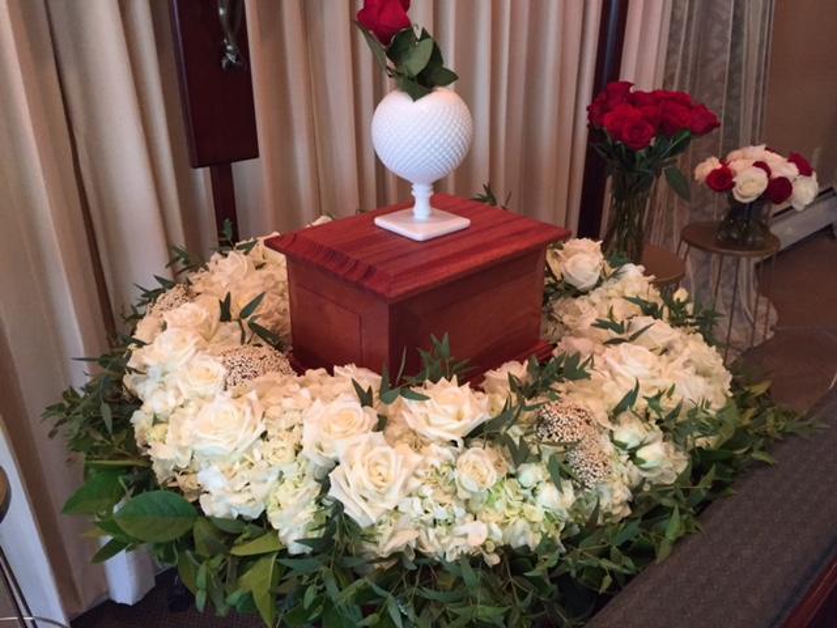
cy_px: 314
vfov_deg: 48.2
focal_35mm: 29
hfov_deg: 61.7
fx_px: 701
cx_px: 418
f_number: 2.2
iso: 250
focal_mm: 4.15
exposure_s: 1/30
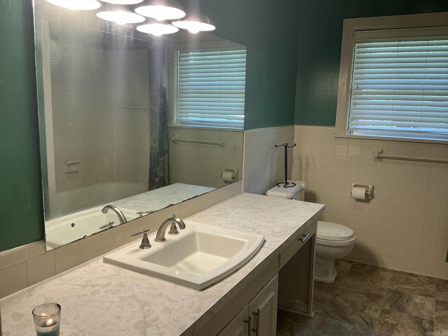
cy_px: 168
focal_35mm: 28
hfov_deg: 63.4
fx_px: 362
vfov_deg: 49.7
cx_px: 224
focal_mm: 3
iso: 64
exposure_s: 1/99
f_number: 1.8
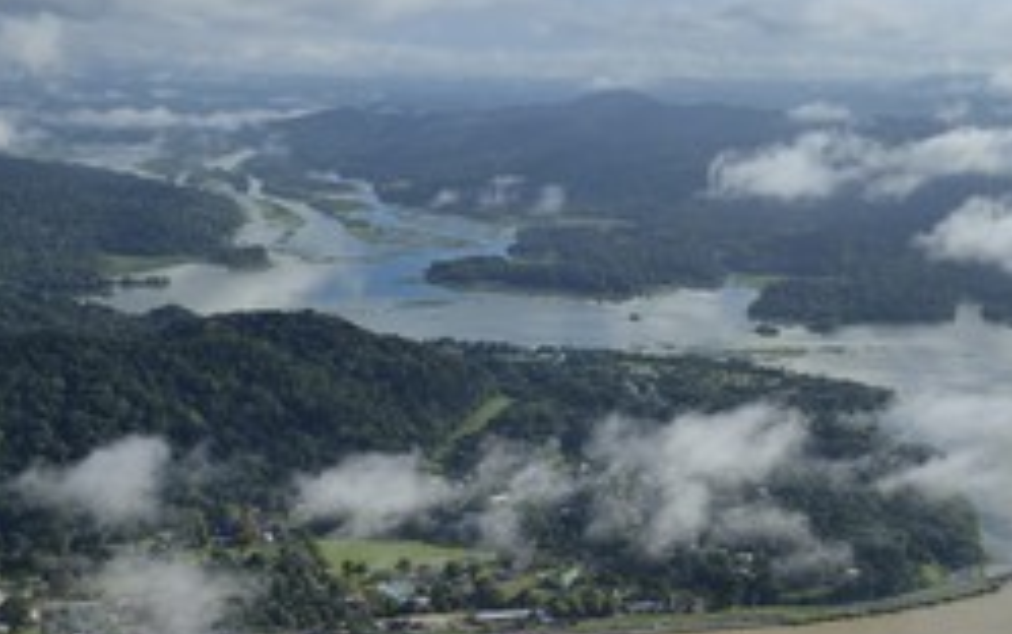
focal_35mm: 55
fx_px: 1518
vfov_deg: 23.3
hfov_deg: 36.7
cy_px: 484
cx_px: 406
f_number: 10
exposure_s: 1/640
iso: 200
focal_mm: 32
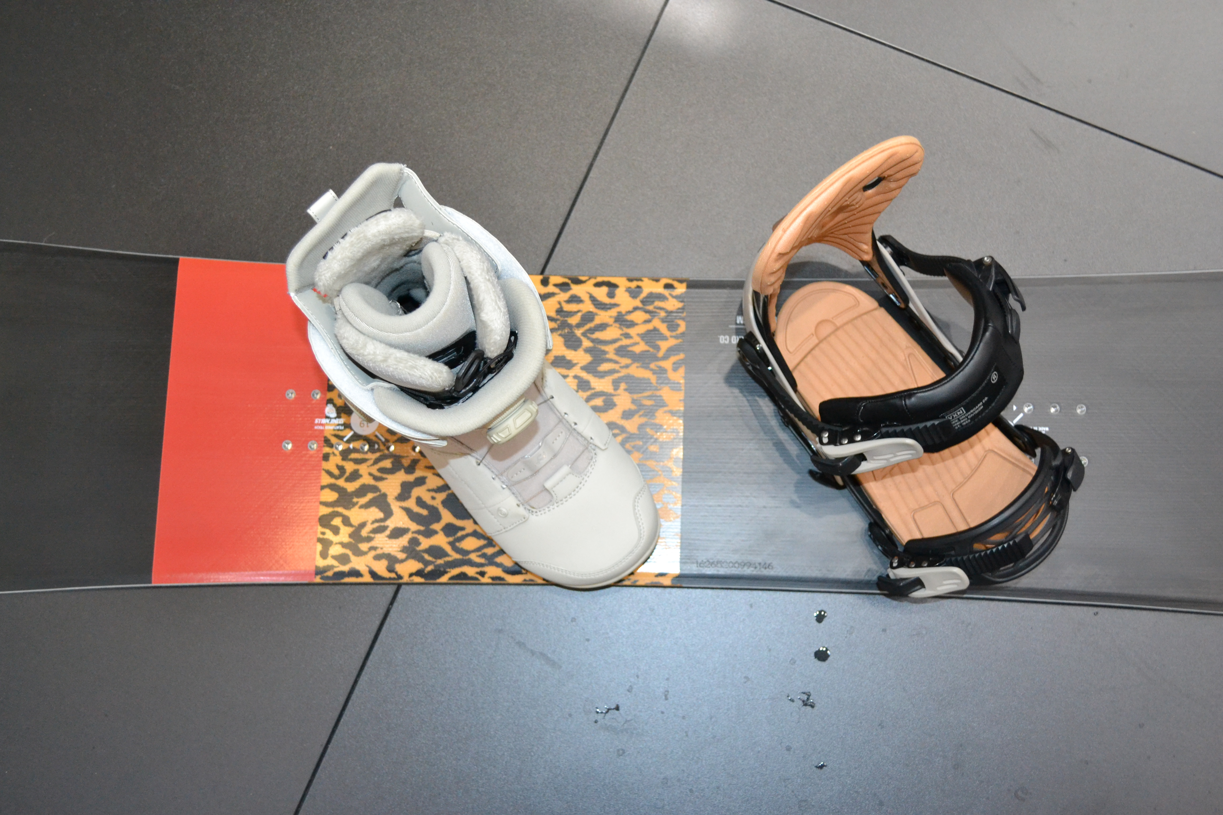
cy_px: 408
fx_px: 1325
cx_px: 612
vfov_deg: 34.2
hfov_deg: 49.6
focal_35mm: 39
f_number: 4.2
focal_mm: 26
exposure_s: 1/60
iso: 2000
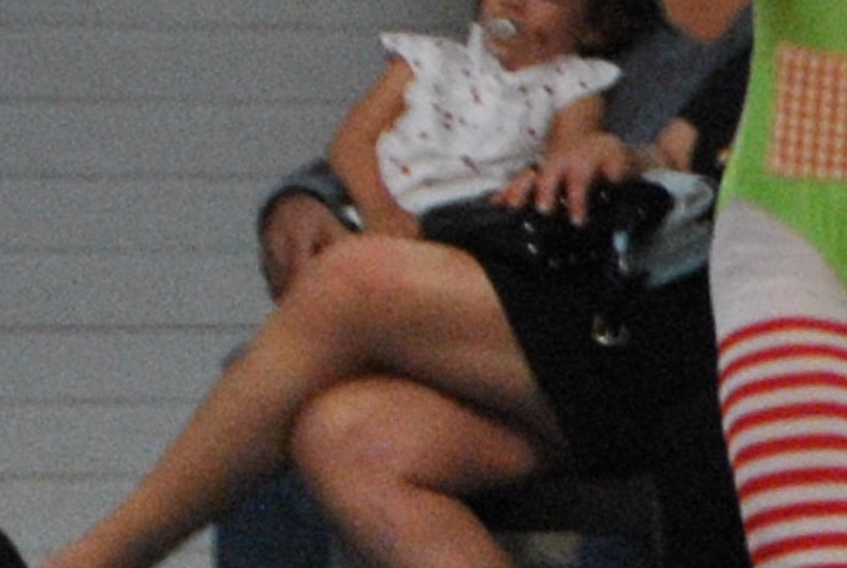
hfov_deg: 2.3
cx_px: 3171
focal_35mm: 890
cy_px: -43
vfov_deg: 1.6
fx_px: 20977
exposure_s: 1/250
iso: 800
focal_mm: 75
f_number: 5.3
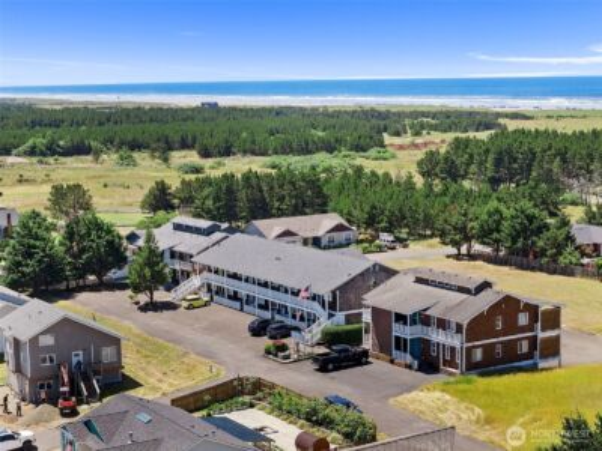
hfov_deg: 27.8
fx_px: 1217
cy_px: 226
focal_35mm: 70
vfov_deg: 21.0
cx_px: 301
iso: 260
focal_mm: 19.35
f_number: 2.8
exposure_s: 1/1000
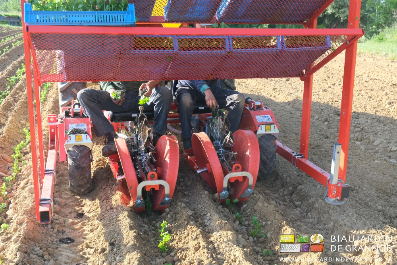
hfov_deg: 45.4
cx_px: 198
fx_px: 474
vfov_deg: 31.2
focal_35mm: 43
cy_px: 132
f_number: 5
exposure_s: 1/160
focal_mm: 28.9
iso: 320
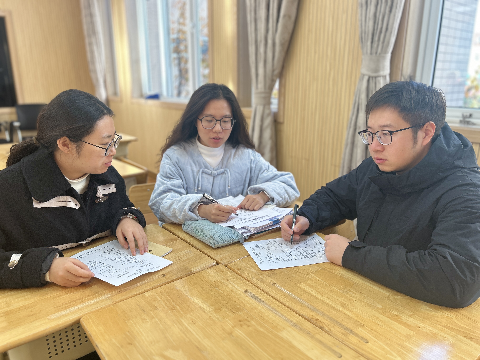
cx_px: 240
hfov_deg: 67.3
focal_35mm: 26
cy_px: 180
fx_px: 361
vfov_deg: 53.1
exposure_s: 1/100
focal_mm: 5.7
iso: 40
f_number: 1.5
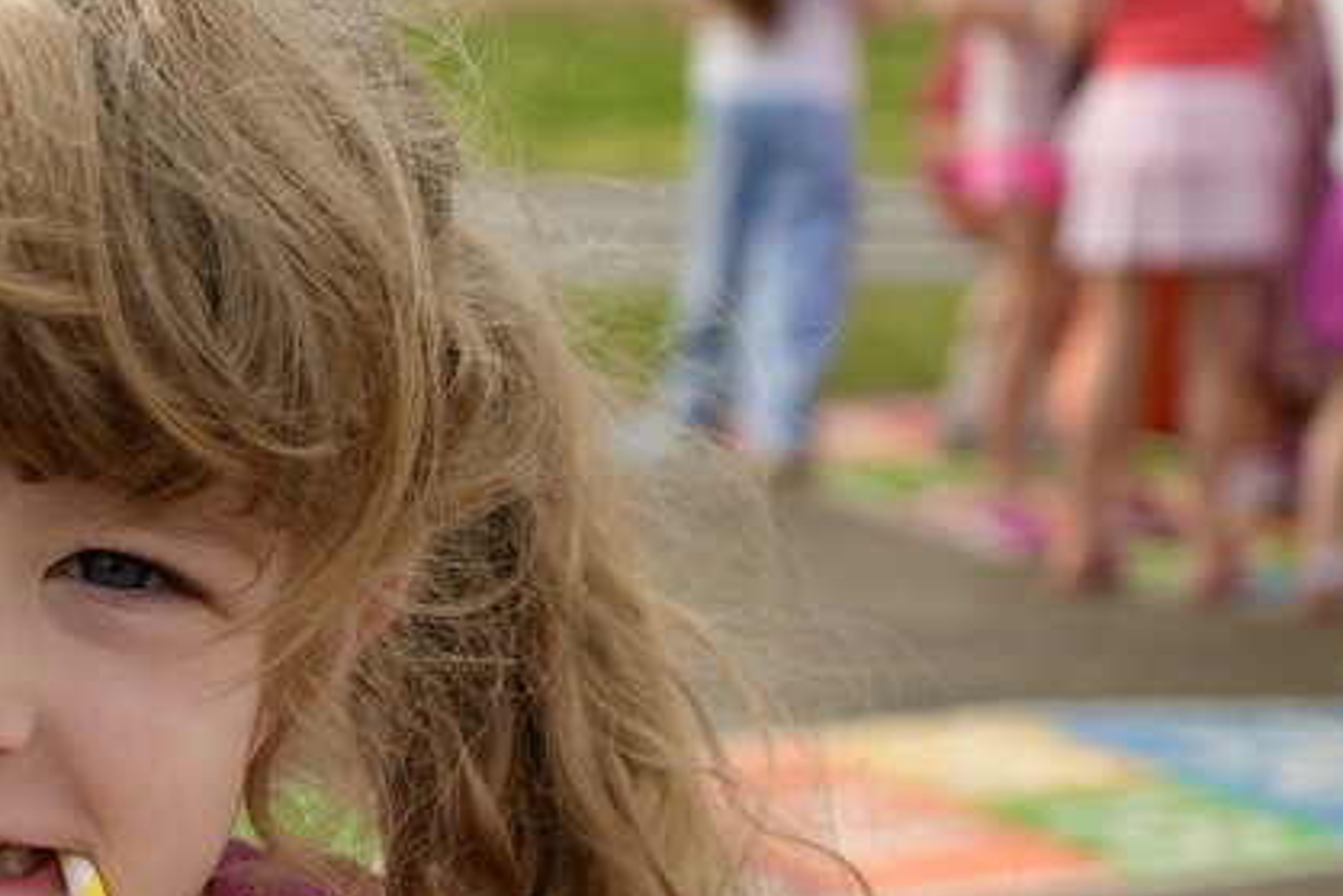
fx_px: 3470
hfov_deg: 21.6
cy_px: 878
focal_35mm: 93
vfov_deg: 14.5
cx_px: 254
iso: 100
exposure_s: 1/500
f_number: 4.5
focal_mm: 38
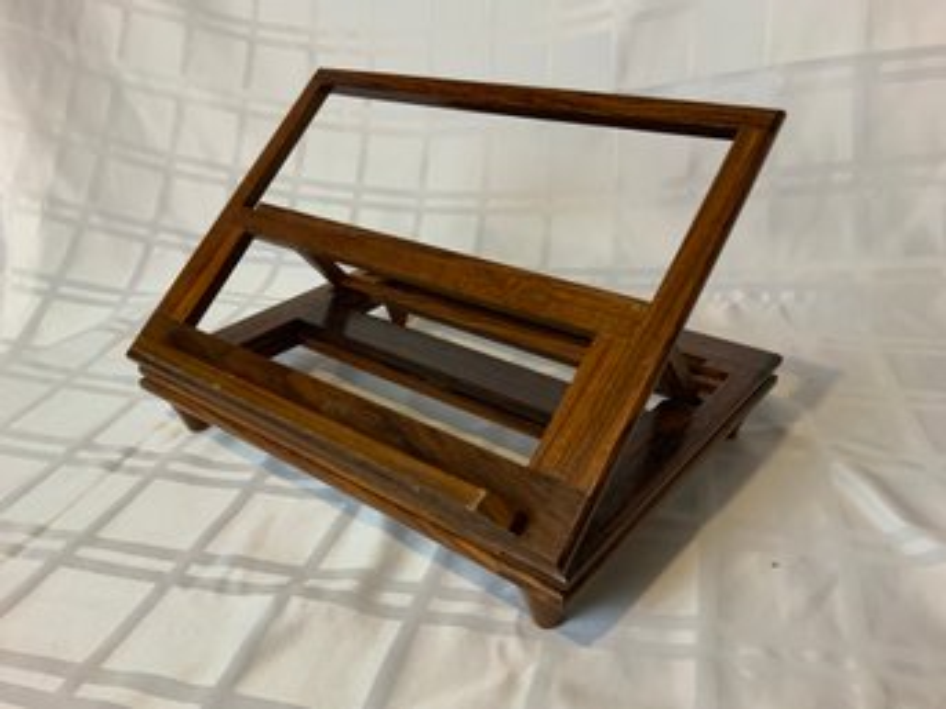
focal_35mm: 29
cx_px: 473
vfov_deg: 48.2
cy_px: 354
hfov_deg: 61.7
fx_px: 792
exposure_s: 1/60
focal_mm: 3
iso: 160
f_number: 1.8
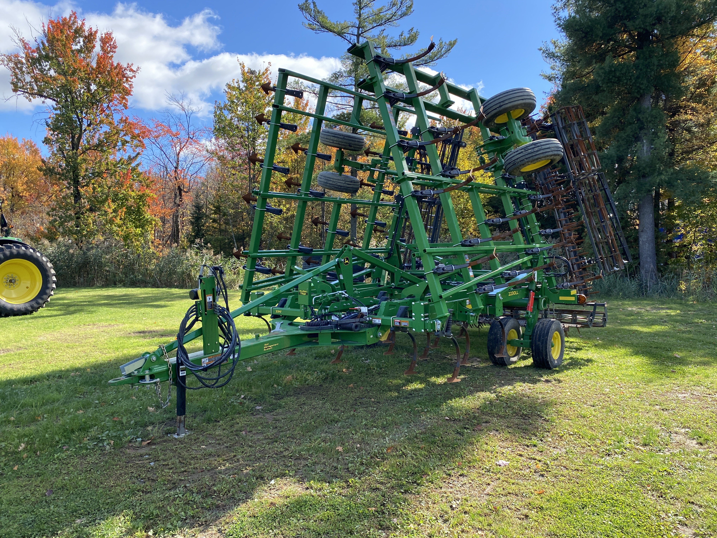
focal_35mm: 26
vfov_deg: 53.1
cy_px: 269
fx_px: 539
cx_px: 358
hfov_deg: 67.3
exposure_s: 1/998
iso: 32
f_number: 1.8
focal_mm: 4.25
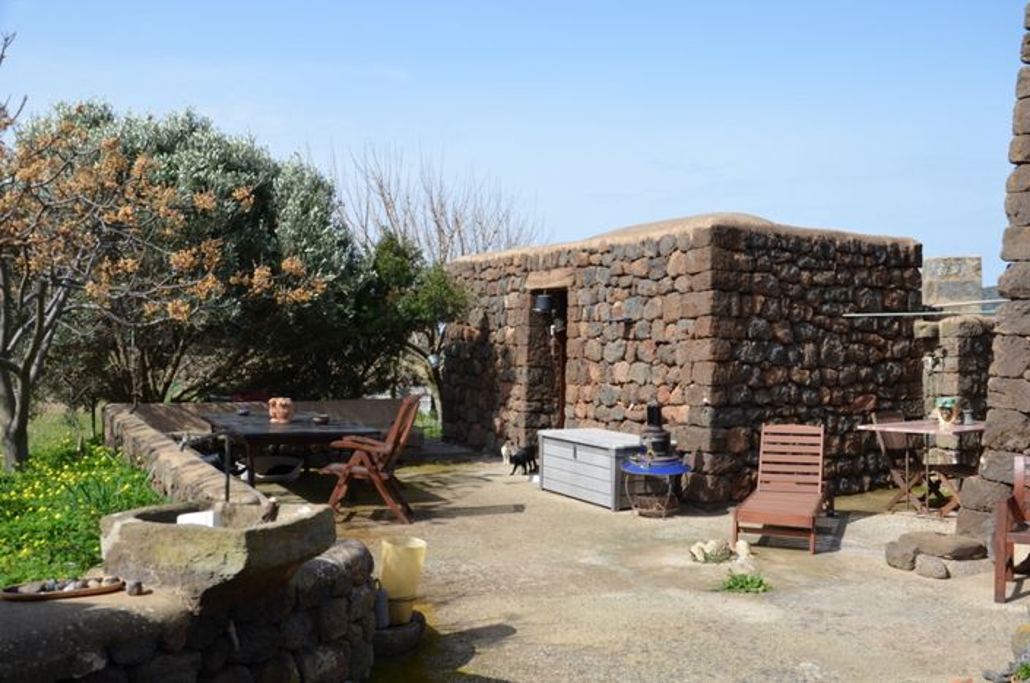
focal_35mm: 36
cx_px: 515
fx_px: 1028
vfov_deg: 36.7
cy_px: 342
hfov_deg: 53.2
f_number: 8
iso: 125
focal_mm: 24
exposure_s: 1/250
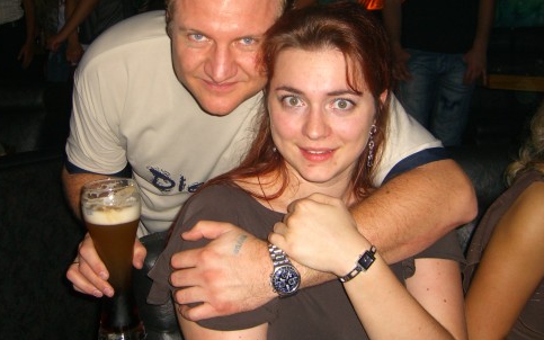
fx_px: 741
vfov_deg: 25.6
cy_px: 90
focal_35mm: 50
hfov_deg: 40.2
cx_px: 233
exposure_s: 1/60
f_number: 2.8
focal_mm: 7.9
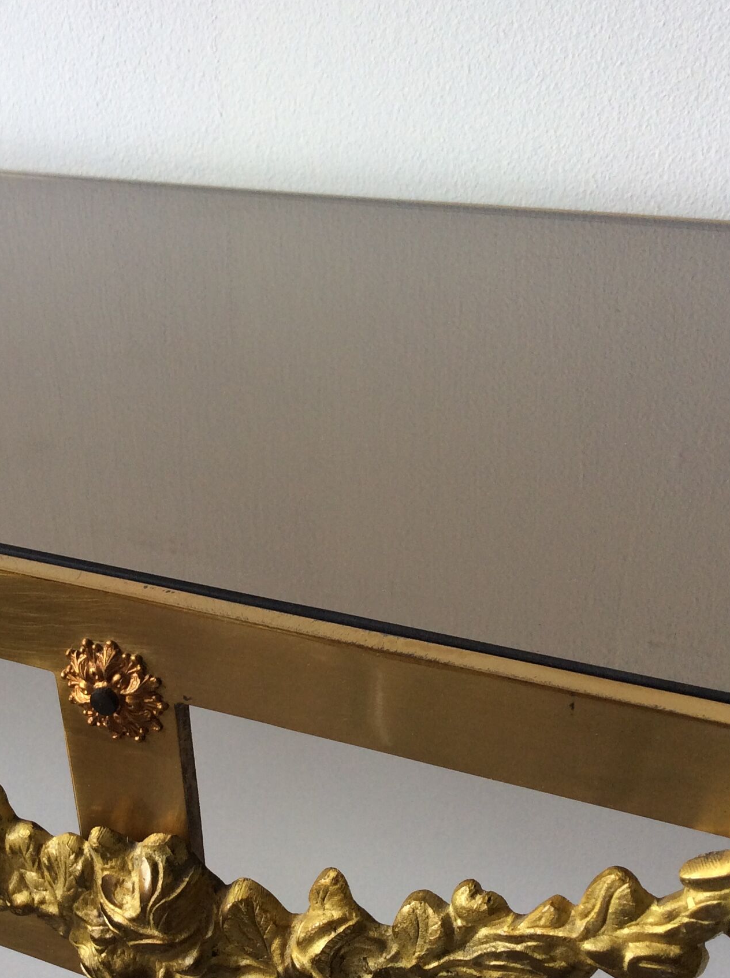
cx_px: 253
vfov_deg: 38.7
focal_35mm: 49
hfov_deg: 29.4
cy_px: 626
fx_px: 1382
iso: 40
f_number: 2.4
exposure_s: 1/50
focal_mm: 3.3
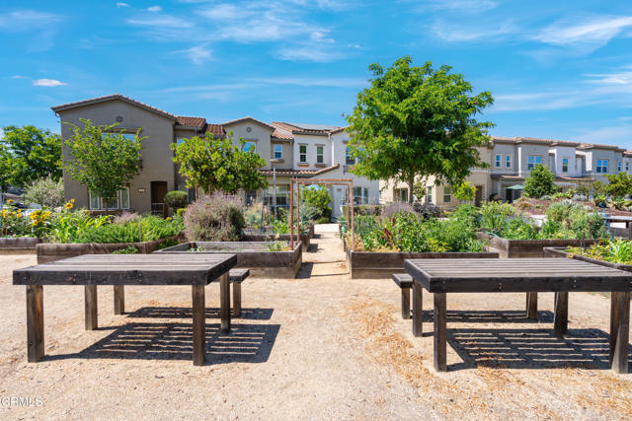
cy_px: 210
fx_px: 281
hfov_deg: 96.7
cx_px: 316
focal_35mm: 16
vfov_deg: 73.8
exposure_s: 1/1000
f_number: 8
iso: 400
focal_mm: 16
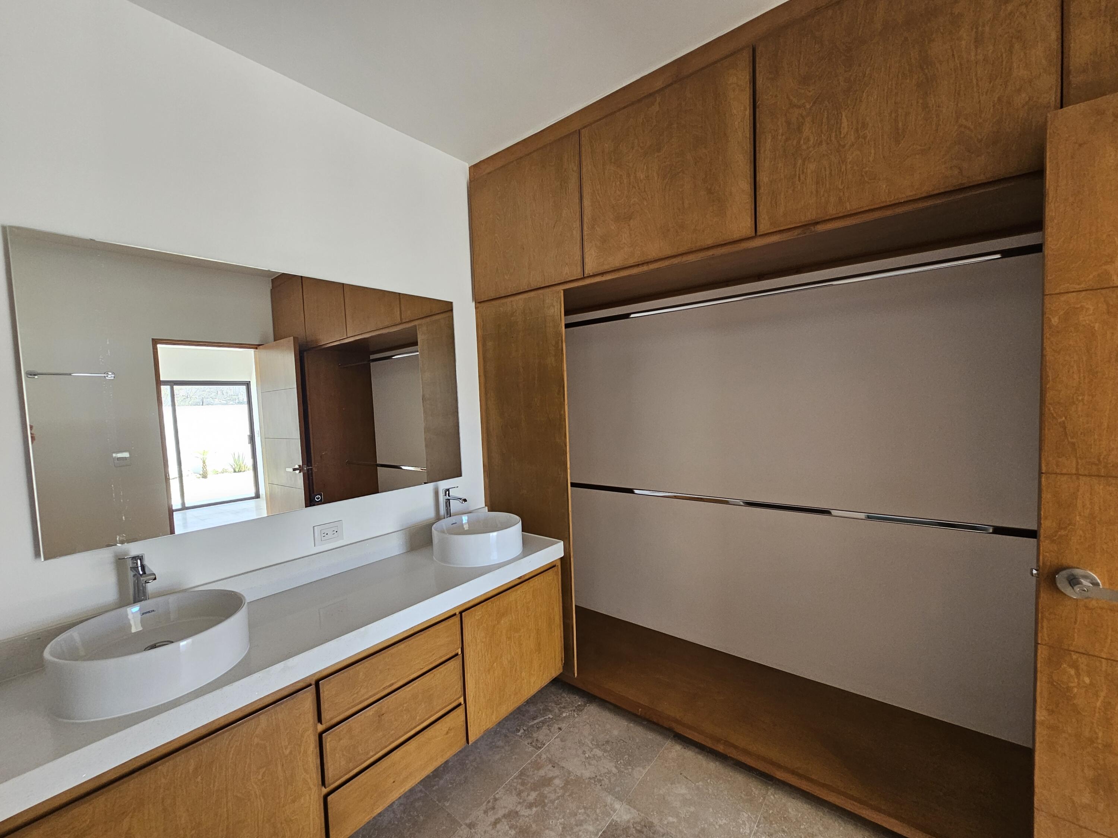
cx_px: 559
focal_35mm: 13
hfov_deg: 106.2
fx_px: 420
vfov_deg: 89.9
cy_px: 419
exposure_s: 1/100
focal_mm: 2.2
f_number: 2.2
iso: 200
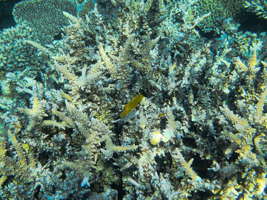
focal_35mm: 46
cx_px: 134
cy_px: 100
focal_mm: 6.14
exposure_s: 1/415
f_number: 1.65
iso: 50
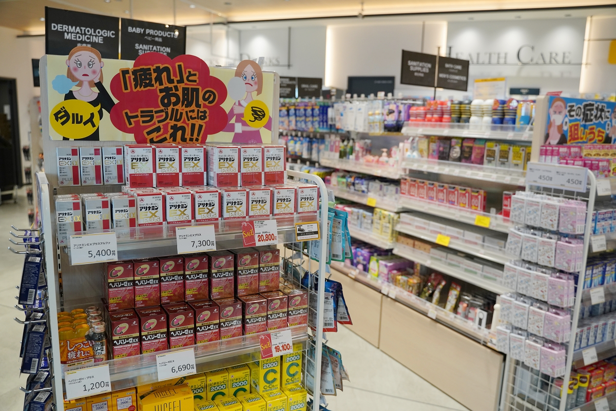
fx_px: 479
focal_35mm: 28
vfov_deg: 46.4
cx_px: 308
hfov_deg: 65.5
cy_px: 206
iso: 1000
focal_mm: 28
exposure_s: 1/160
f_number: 4
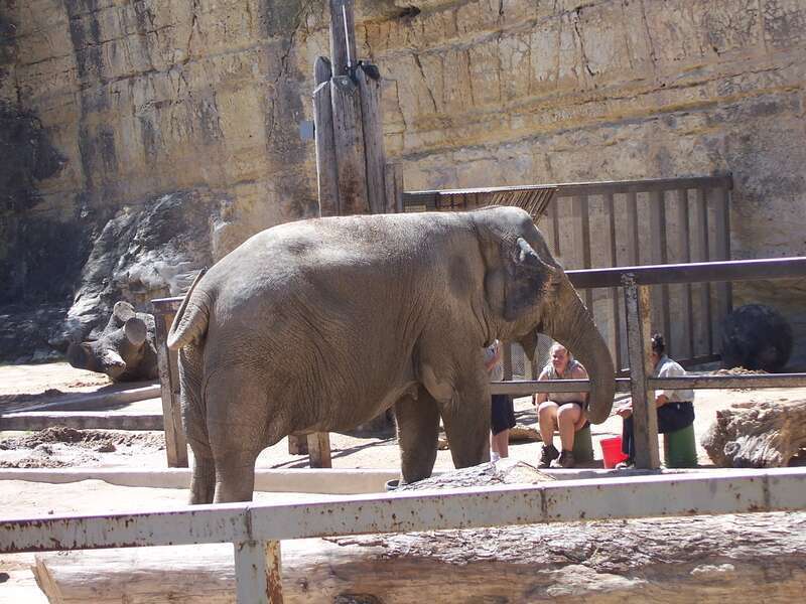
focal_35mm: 102
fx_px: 2375
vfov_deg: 14.5
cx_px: 403
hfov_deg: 19.3
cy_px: 302
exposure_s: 1/500
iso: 80
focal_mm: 17.5
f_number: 4
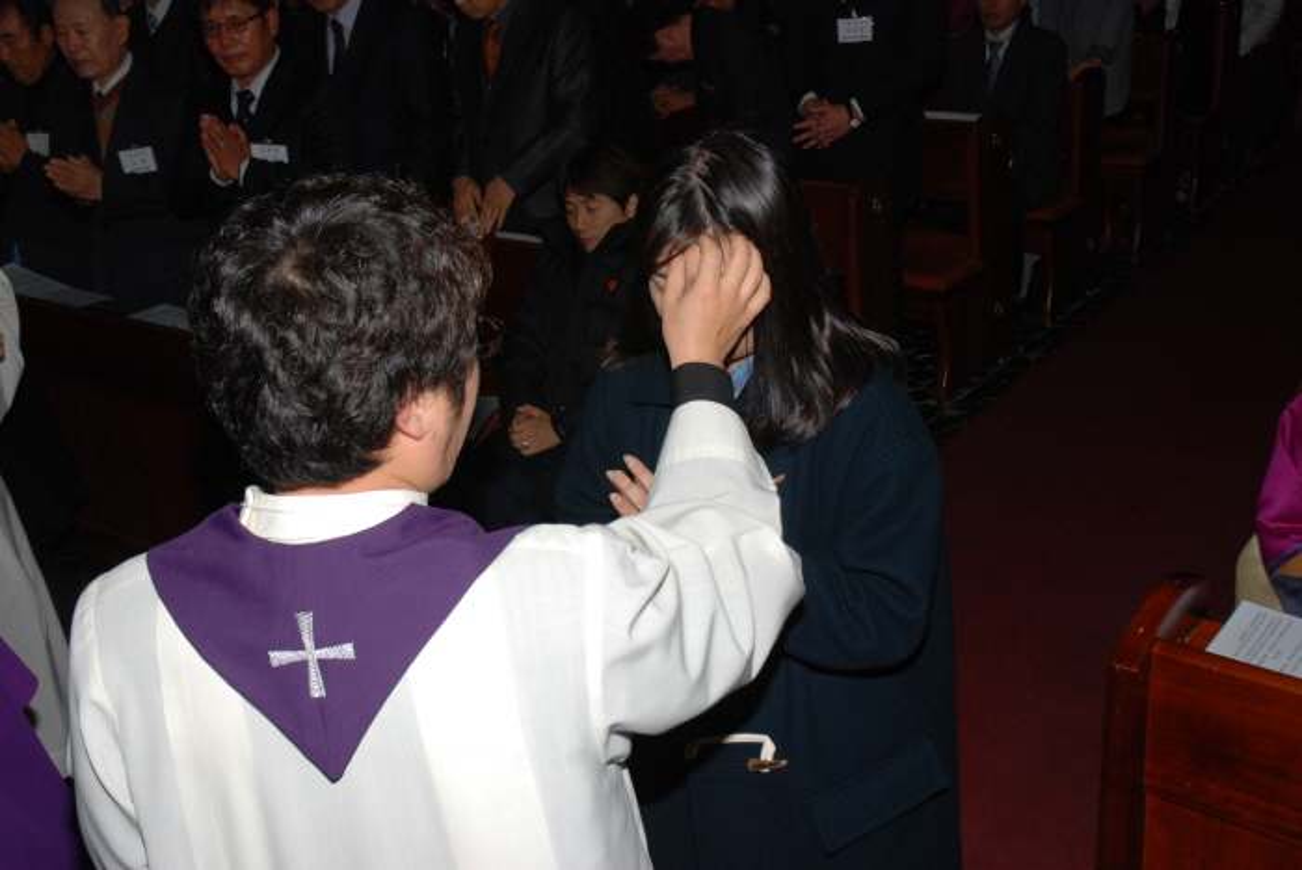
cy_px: 435
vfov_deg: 33.1
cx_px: 651
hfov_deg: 47.9
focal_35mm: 40
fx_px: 1466
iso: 200
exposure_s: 1/60
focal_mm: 27
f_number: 8
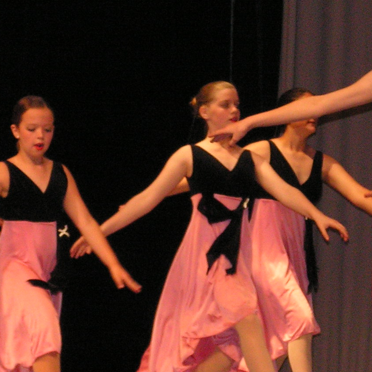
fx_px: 3198
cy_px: 240
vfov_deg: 6.7
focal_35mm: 263
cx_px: 204
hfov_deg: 6.7
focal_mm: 18.5
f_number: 3.2
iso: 200
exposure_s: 1/125
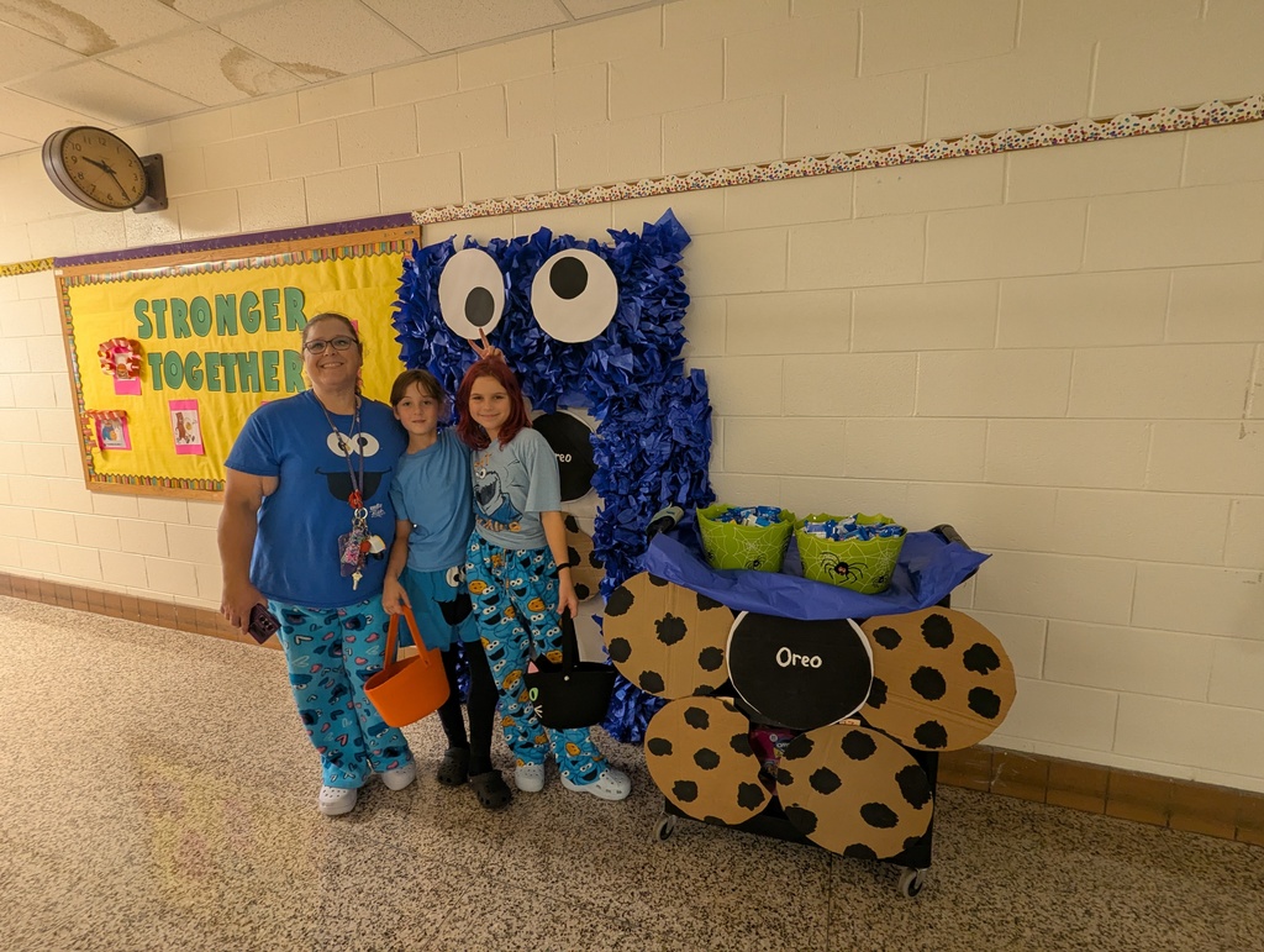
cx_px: 632
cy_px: 476
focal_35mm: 16
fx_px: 585
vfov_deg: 78.2
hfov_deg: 94.4
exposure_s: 1/32.8
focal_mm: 2.35
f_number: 2.2
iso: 153
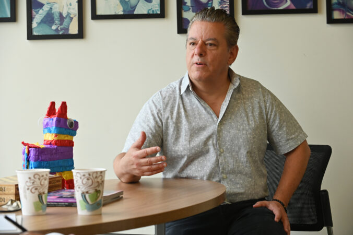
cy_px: 118
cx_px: 176
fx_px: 1000
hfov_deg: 20.0
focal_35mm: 102
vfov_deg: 13.4
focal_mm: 102
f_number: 6.3
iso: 1000
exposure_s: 1/160
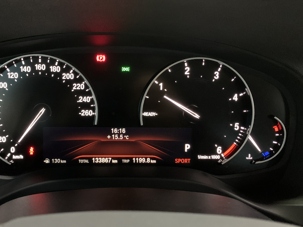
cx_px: 113
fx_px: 324
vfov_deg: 38.7
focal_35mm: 37
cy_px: 116
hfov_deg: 49.6
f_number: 1.8
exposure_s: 1/17
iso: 800
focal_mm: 4.25
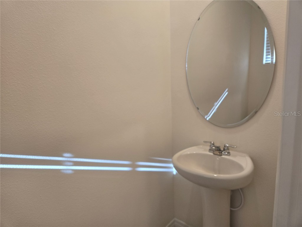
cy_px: 114
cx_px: 151
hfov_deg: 73.9
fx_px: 201
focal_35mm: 23
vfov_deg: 58.9
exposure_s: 1/120
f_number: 1.8
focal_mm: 5.4
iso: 100
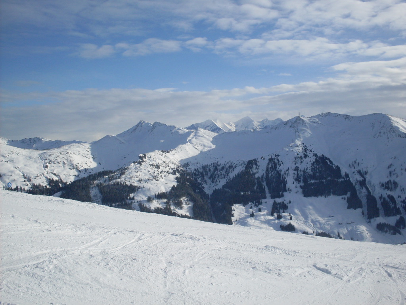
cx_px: 203
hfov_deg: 49.0
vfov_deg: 37.7
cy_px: 152
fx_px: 446
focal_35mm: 38
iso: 80
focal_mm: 6.3
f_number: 8.4
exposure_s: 1/500
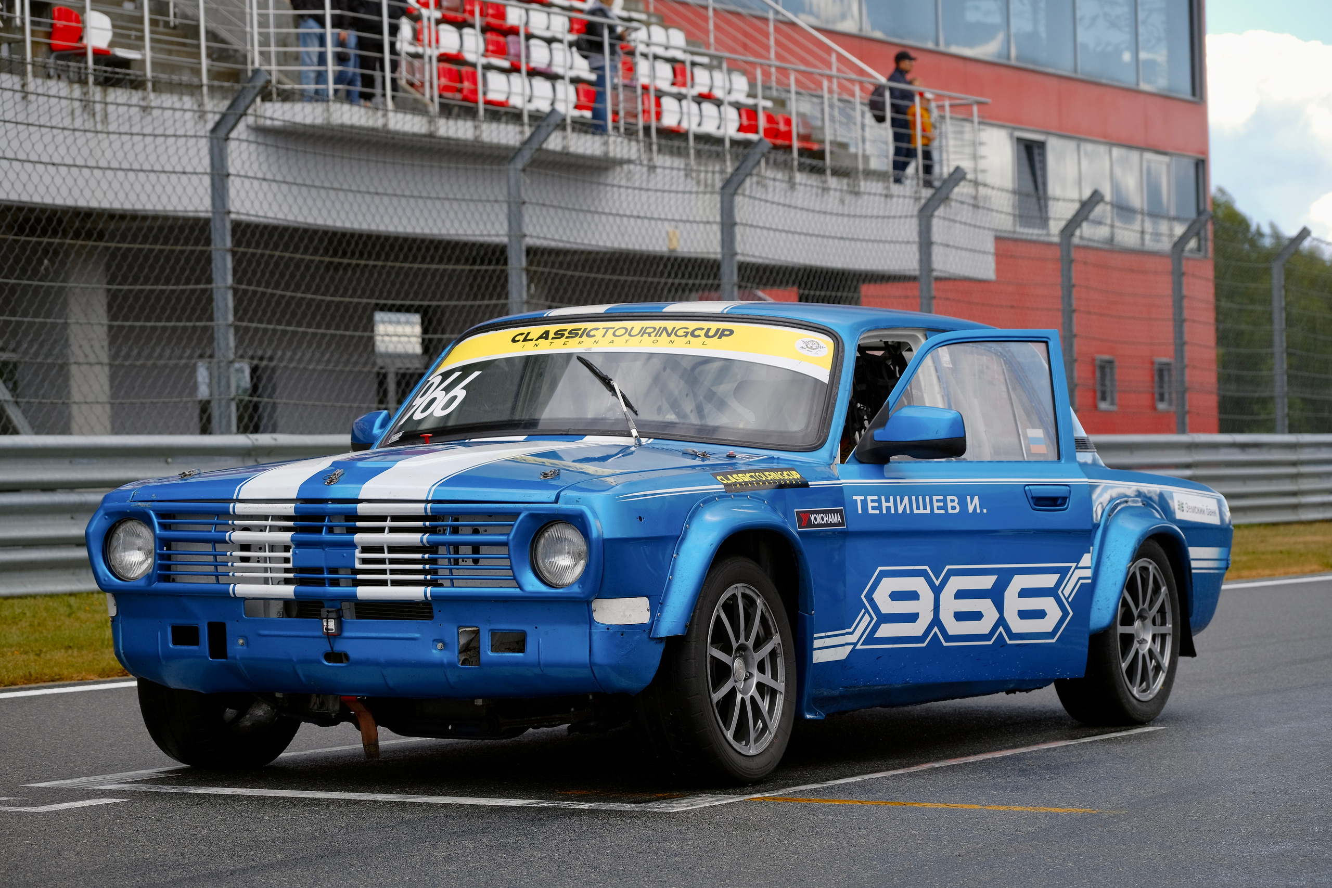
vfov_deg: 13.0
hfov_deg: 19.5
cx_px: 666
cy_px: 444
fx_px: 3885
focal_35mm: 105
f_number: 5
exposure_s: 1/350
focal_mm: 70
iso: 160
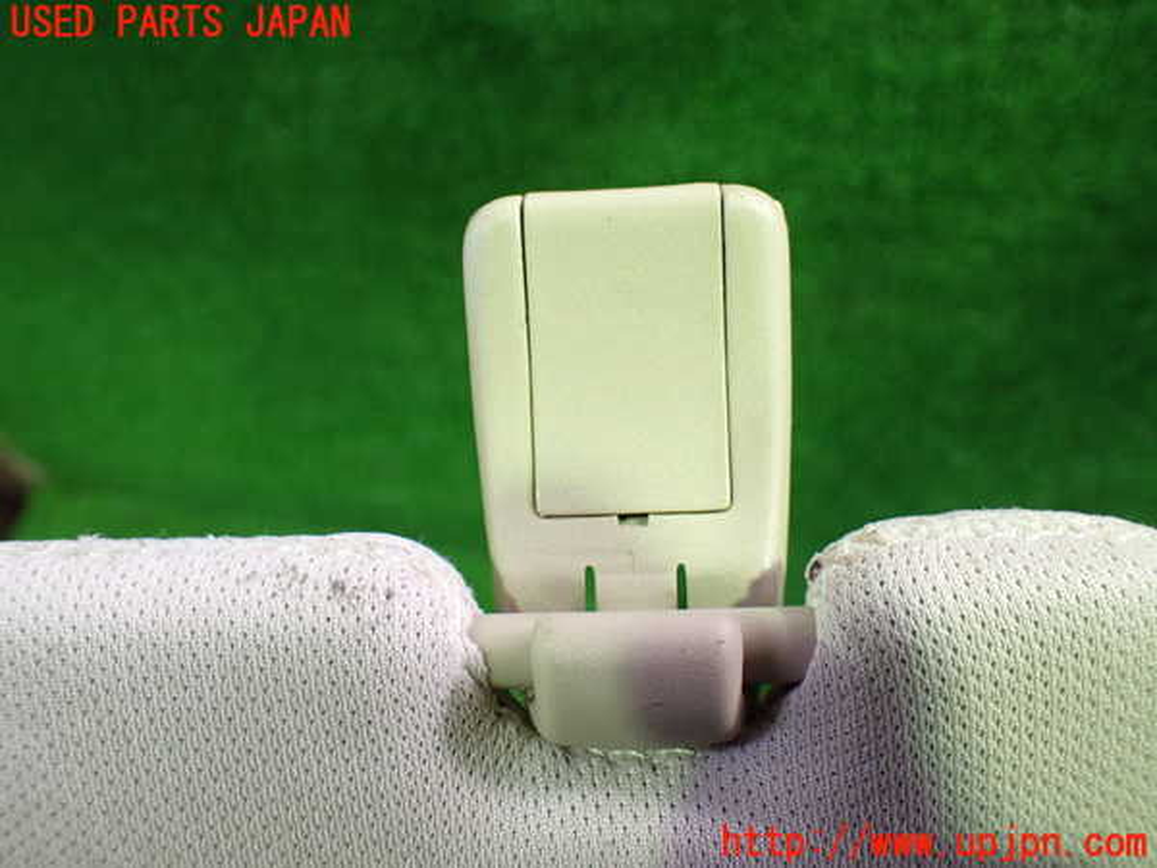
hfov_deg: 60.0
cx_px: 578
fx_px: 1003
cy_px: 434
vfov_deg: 46.8
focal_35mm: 30
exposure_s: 1/60
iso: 800
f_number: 2.3
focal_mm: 5.4
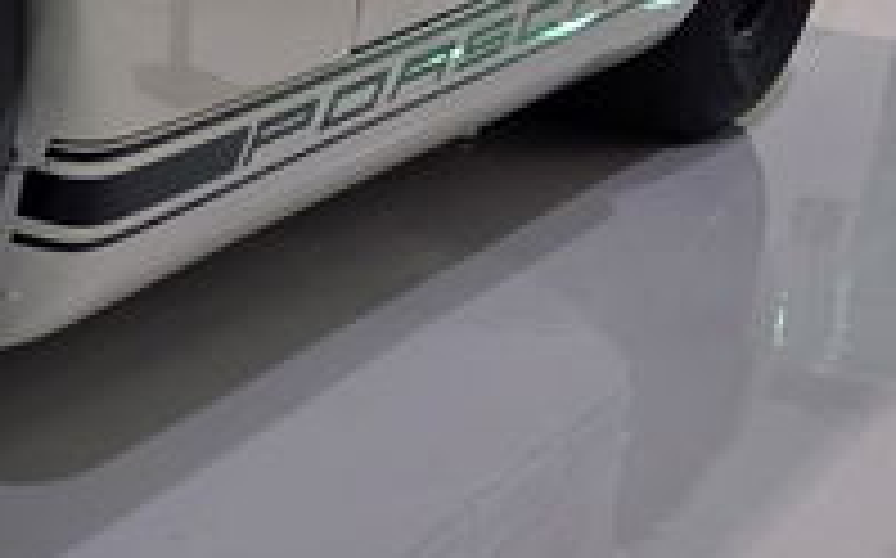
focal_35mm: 94
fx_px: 2293
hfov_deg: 18.1
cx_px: -653
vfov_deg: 13.9
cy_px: 180
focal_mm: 6.3
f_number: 1.7
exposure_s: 1/120
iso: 400
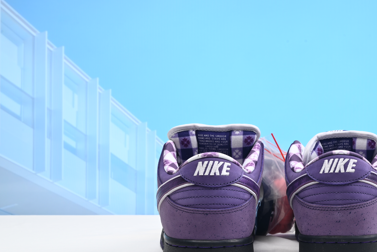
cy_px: 131
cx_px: 266
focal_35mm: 61
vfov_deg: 22.3
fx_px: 639
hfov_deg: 32.5
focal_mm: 40
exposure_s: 1/2
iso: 100
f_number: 16
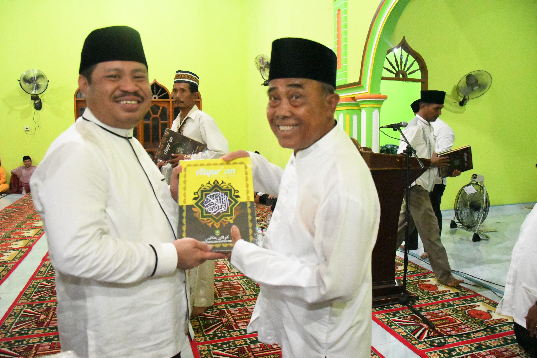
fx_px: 776
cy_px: 179
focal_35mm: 52
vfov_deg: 26.0
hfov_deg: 38.2
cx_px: 268
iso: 32000
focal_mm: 35
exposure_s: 1/160
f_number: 4.5
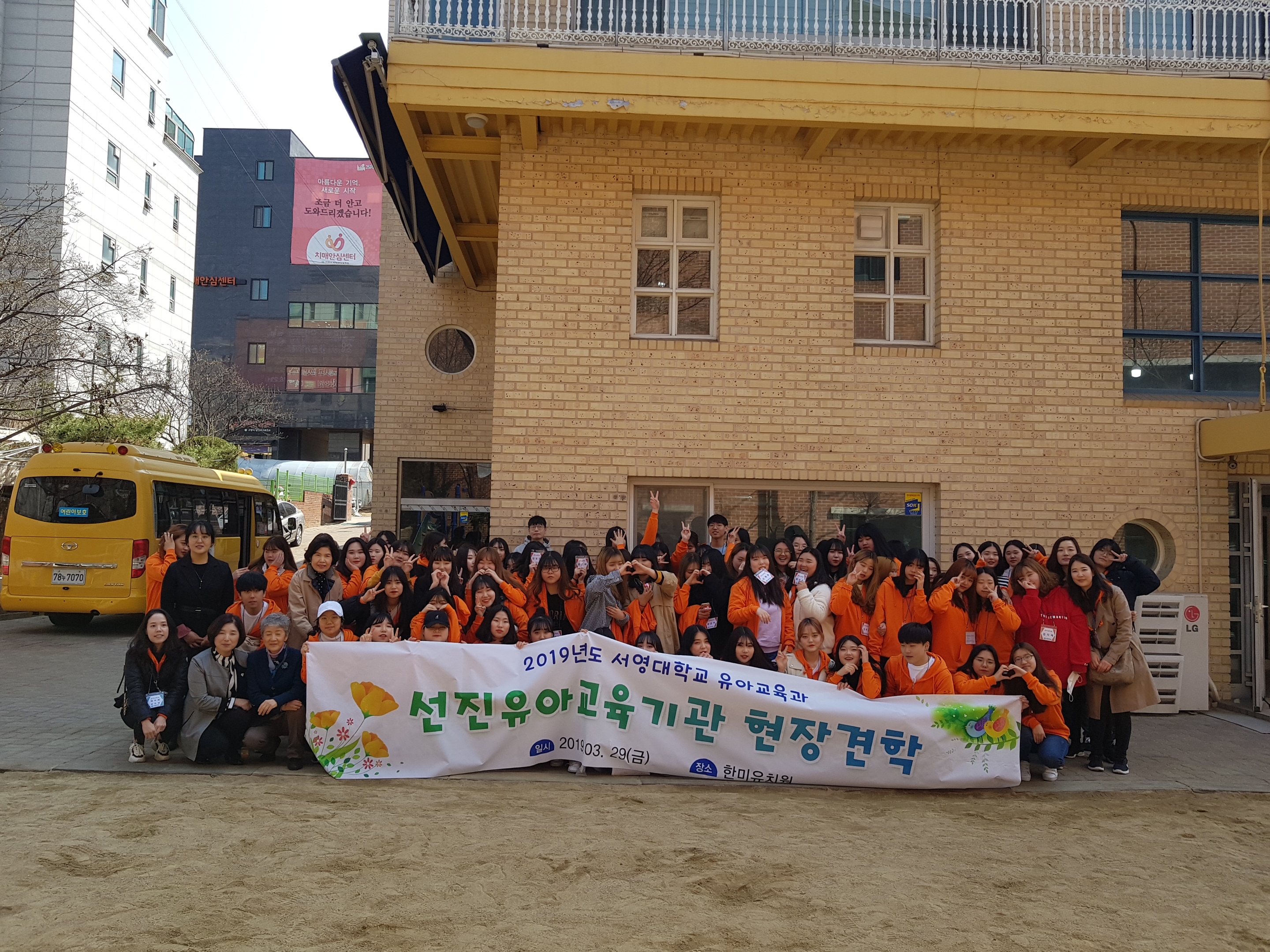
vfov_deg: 53.1
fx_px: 954
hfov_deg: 67.3
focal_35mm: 26
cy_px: 476
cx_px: 635
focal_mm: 4.2
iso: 40
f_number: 1.7
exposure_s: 1/948
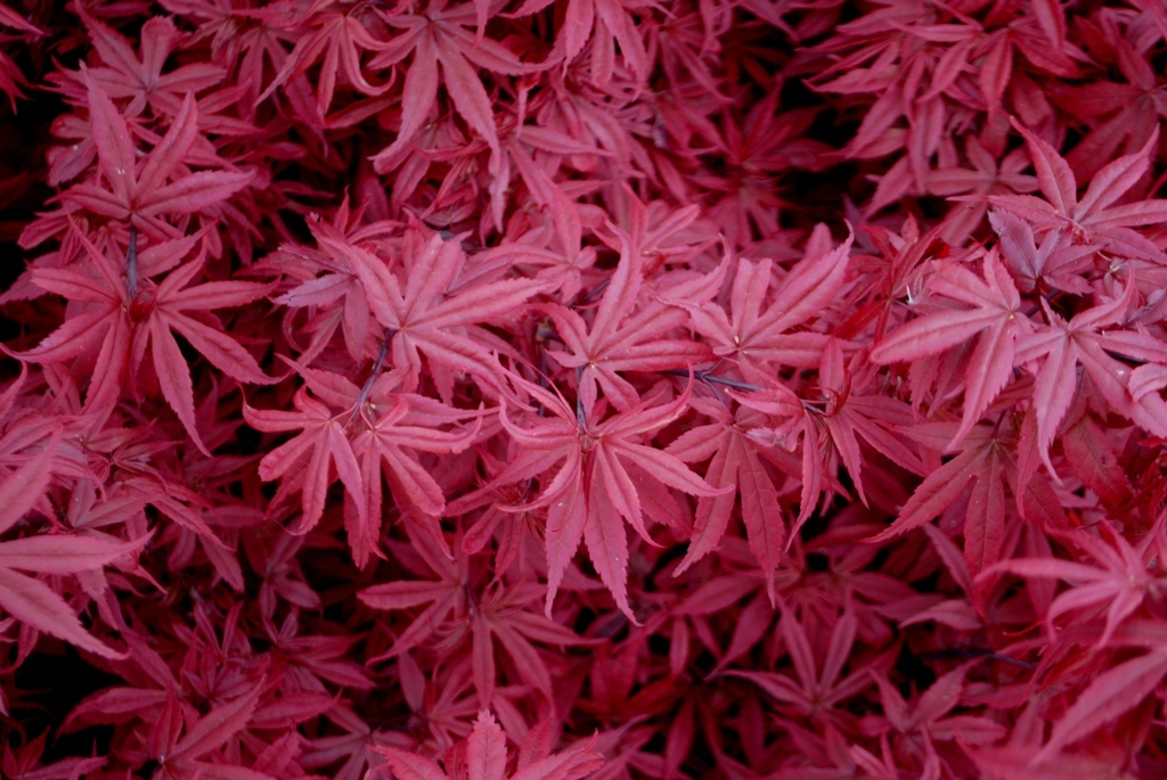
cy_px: 390
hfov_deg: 28.0
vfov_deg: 19.0
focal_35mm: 72
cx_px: 584
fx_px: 2336
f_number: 5.3
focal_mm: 48
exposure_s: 1/125
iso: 400
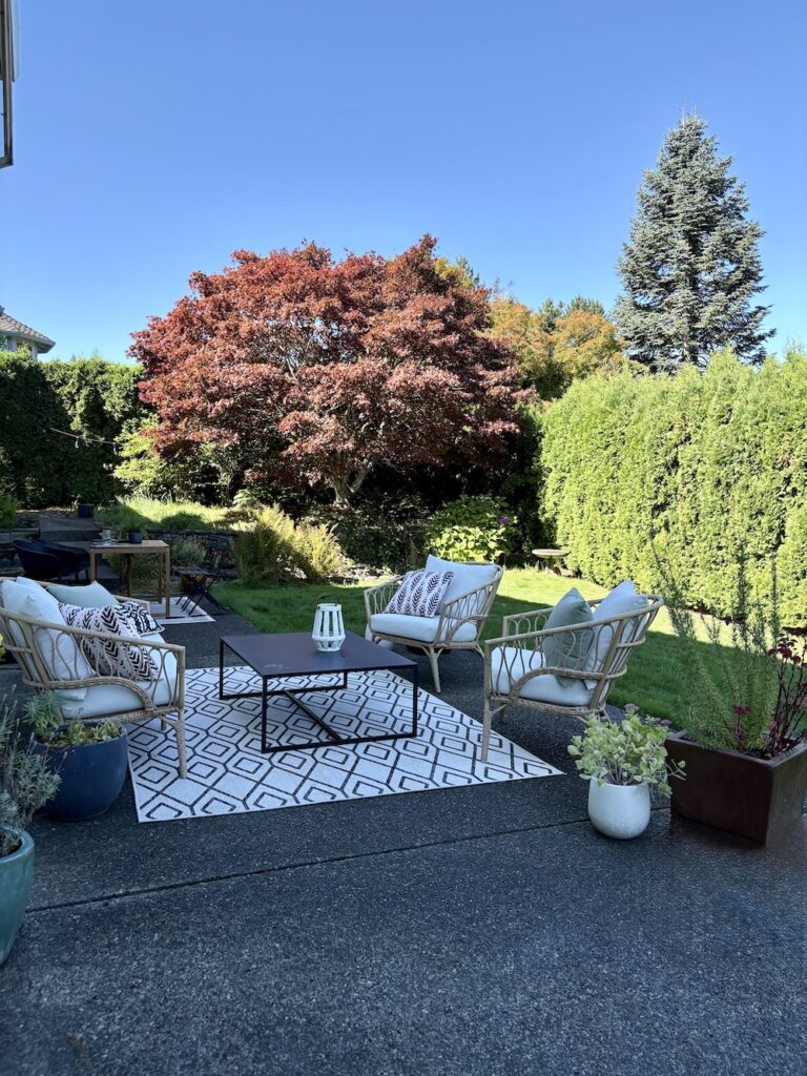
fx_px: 808
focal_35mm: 26
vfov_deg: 67.3
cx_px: 404
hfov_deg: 53.1
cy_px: 538
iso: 50
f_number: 1.6
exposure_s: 1/959
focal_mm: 5.96
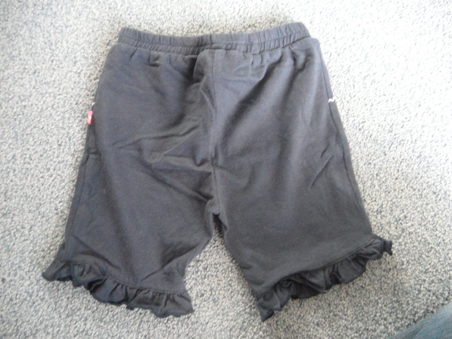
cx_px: 226
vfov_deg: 56.8
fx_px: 313
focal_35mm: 24
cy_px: 170
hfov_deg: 71.6
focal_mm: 4.1
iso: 400
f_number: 2.9
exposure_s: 1/30
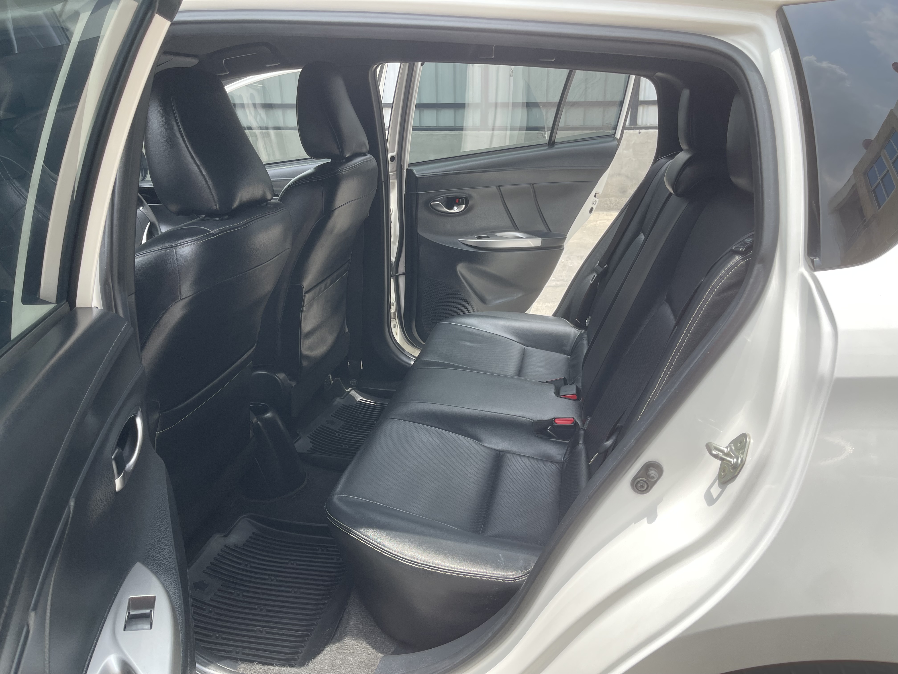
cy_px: 337
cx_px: 449
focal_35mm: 25
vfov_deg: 54.9
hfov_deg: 69.4
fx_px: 649
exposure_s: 1/599
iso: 32
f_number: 1.6
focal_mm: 5.1
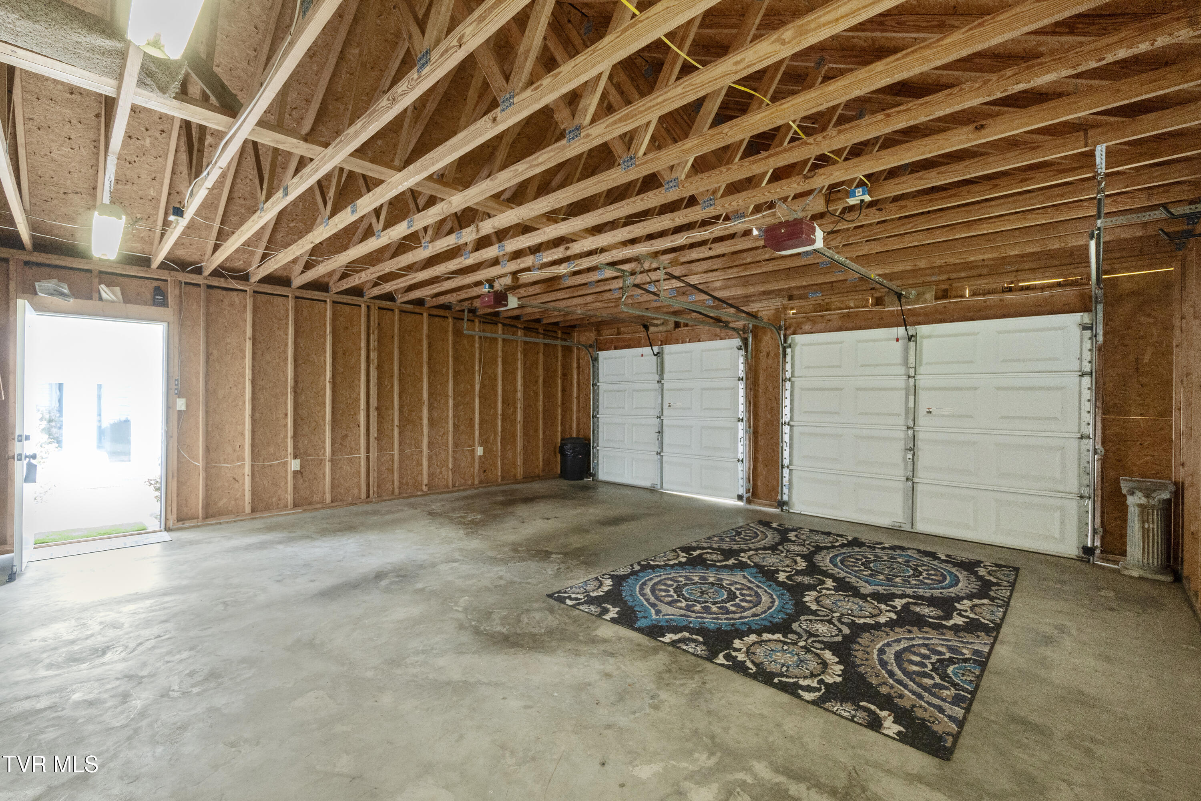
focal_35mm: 15
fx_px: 500
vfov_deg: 77.3
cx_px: 600
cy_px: 400
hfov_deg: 100.4
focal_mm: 10
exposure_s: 1/20
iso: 800
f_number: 8
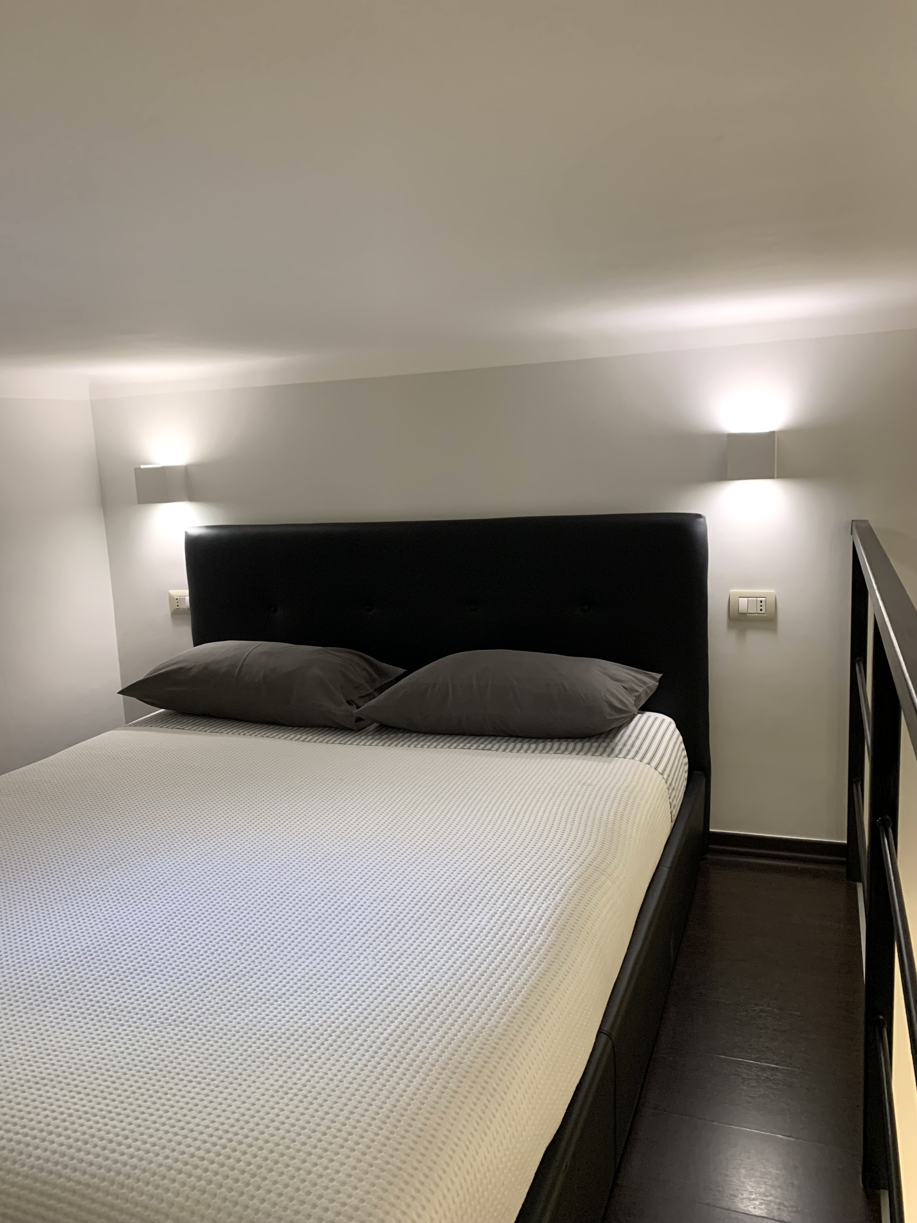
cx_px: 458
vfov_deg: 67.3
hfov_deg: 53.1
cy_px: 612
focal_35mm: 26
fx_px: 918
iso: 320
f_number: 1.8
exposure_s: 1/50
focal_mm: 4.25
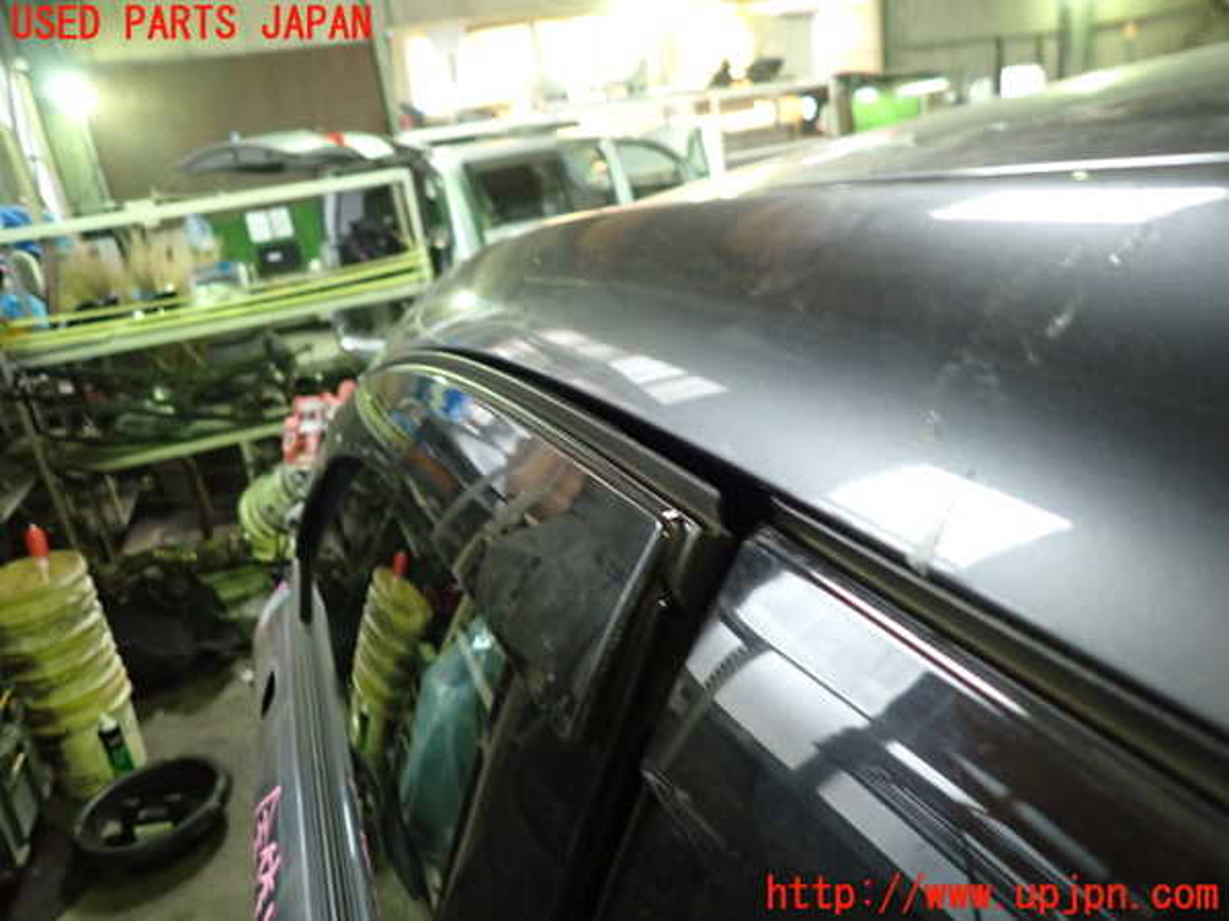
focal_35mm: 25
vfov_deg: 54.9
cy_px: 460
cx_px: 614
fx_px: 888
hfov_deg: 69.4
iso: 400
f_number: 2
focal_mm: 4.5
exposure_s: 1/30
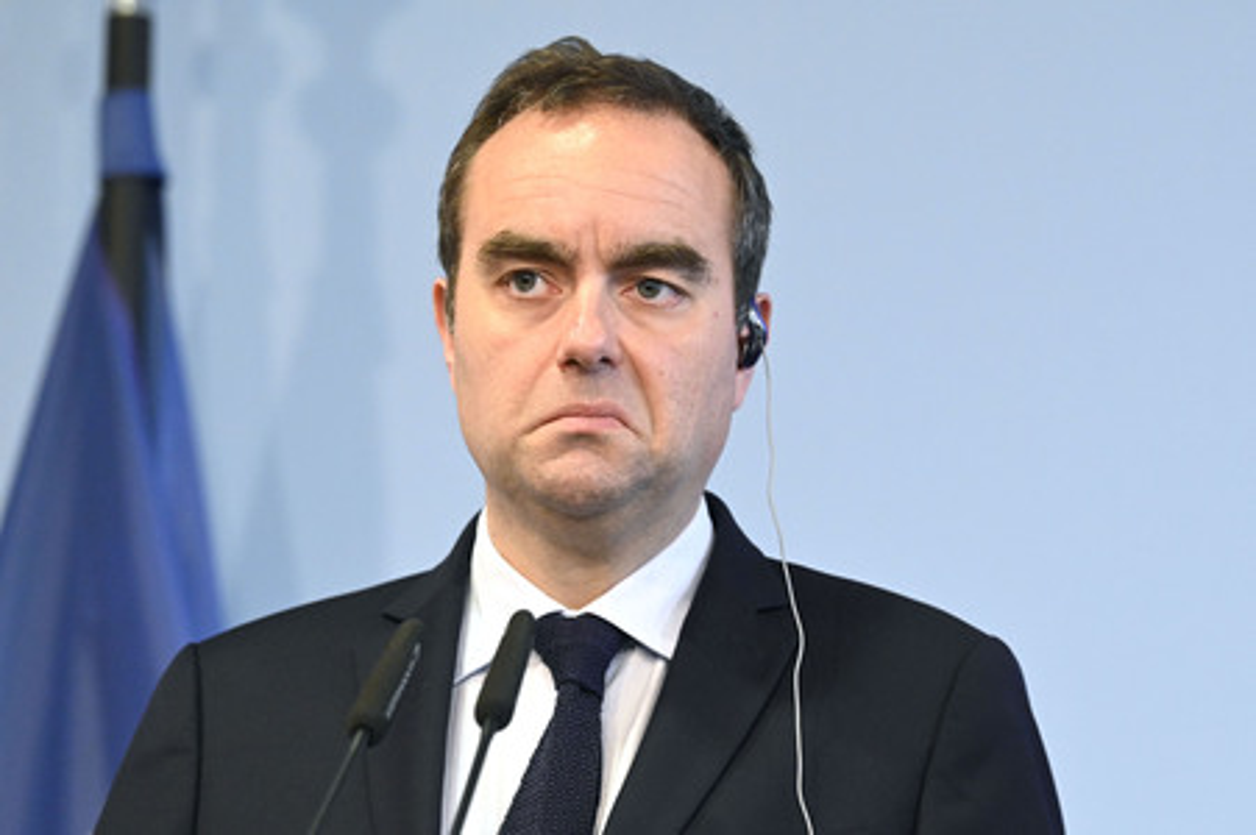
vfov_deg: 6.9
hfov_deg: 10.3
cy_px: 418
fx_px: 6972
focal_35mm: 200
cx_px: 628
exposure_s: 1/400
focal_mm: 200
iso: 5000
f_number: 4.5
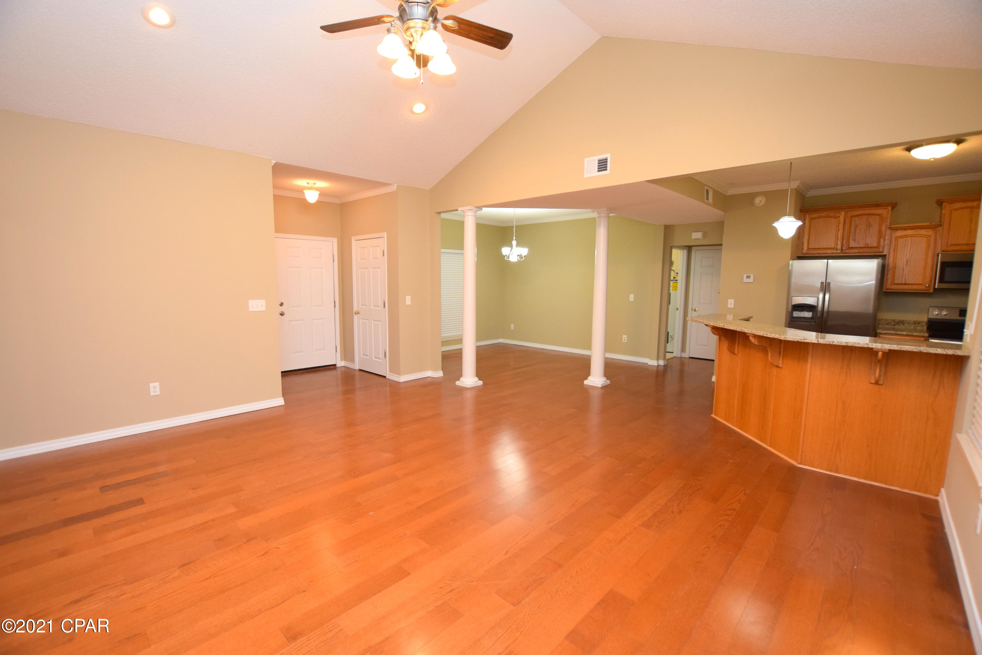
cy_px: 328
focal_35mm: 15
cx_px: 491
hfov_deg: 100.4
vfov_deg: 77.3
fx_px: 409
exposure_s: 1/80
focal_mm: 10
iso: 800
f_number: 4.5
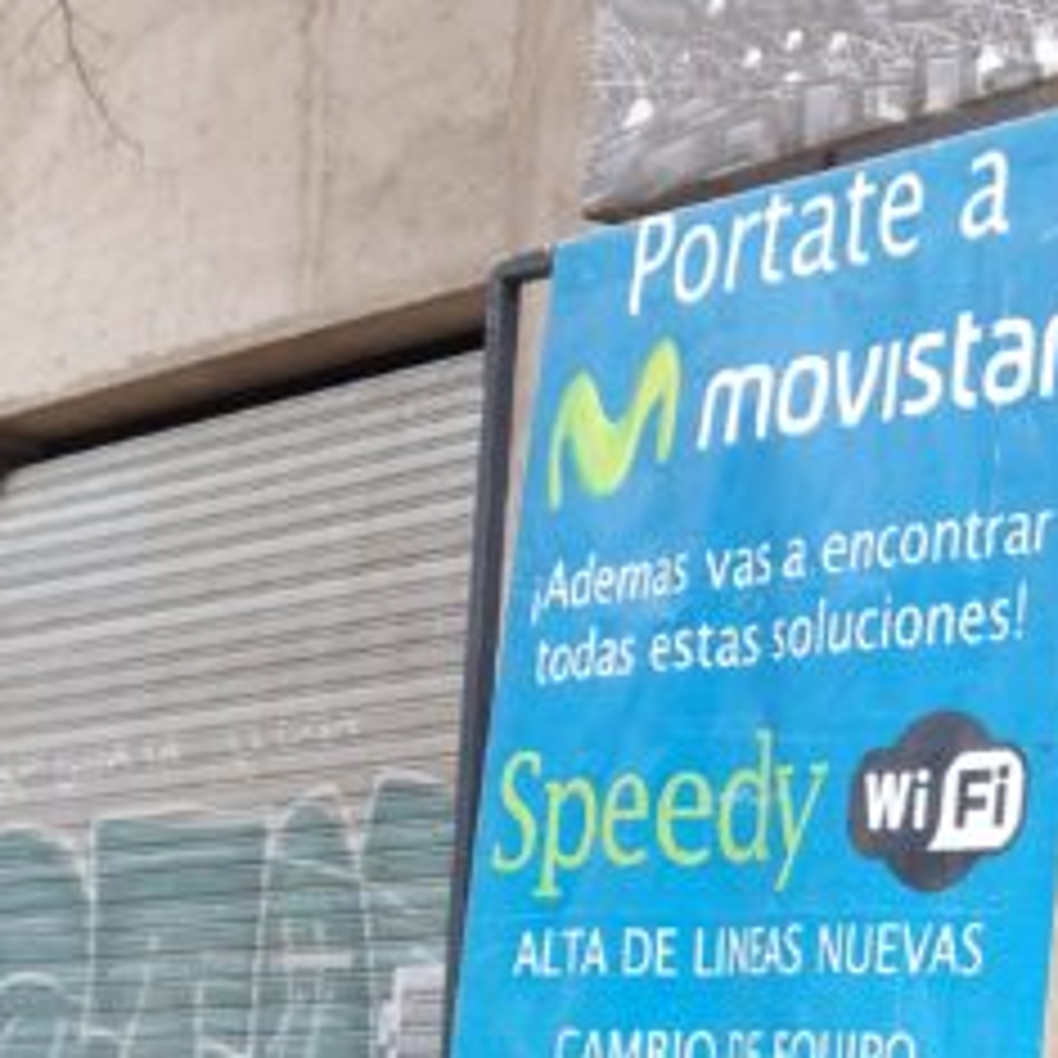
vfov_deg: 17.8
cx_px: 1436
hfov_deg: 16.9
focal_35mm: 96
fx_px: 3320
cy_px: 963
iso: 189
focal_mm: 4.71
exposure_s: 1/100
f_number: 1.7
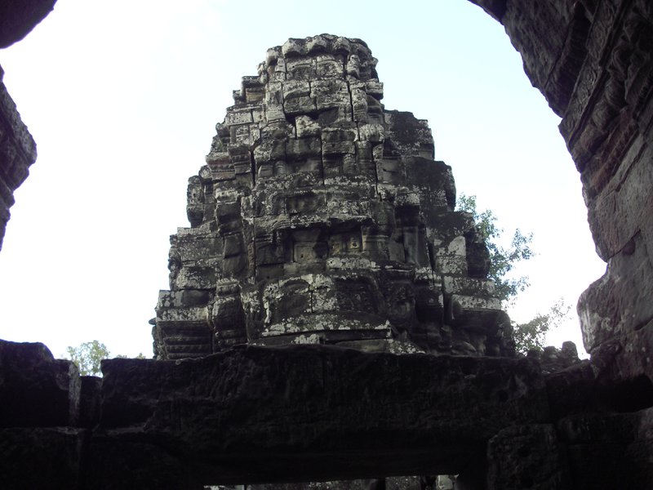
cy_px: 245
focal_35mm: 38
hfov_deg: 49.0
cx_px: 326
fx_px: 717
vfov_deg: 37.7
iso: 100
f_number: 2.8
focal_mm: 6.2
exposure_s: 1/200
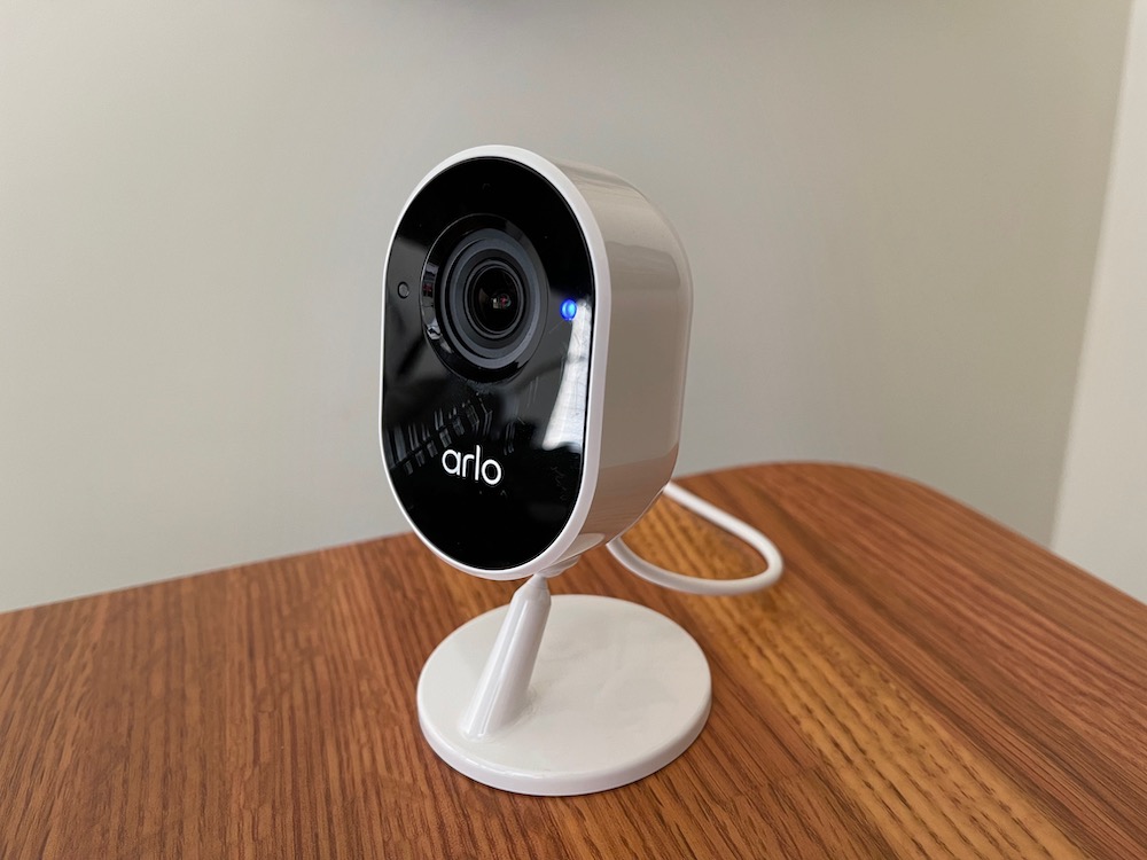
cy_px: 430
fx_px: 862
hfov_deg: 67.3
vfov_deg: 53.1
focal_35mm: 26
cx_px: 574
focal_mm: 5.1
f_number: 1.6
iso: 160
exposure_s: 1/60
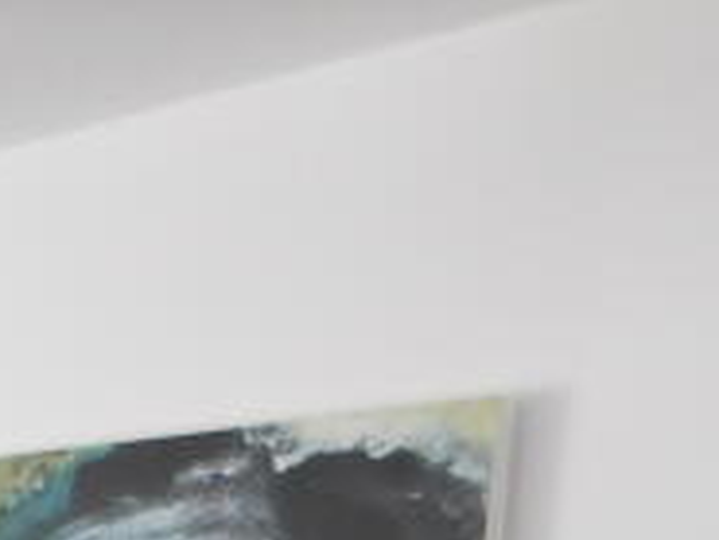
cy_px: 1270
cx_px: -828
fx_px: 2764
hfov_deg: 12.6
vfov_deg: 9.9
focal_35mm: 133
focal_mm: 4.3
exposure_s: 1/15
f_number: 2.9
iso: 100
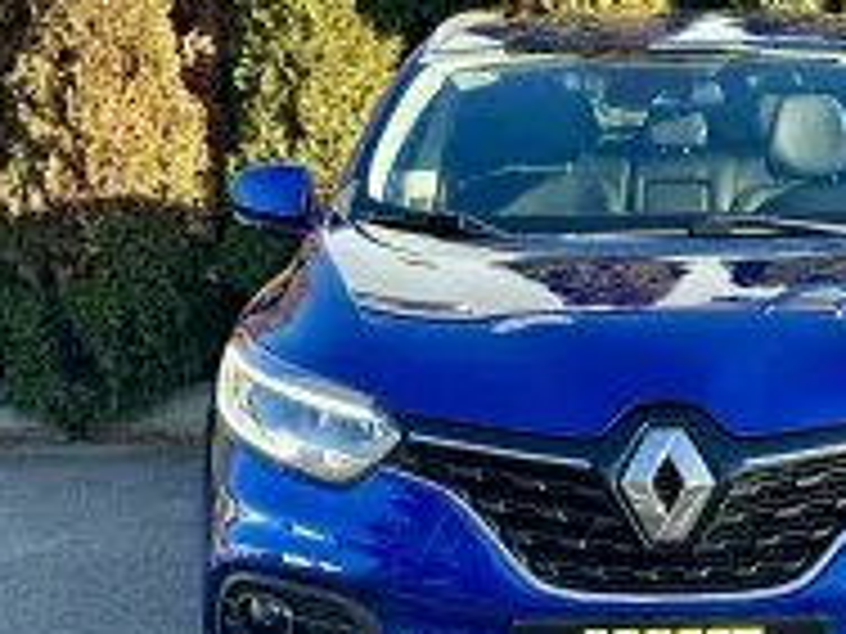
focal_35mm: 92
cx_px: 657
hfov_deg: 21.1
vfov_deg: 16.1
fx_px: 2248
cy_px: 369
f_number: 1.78
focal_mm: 6.86
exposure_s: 1/379
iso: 64
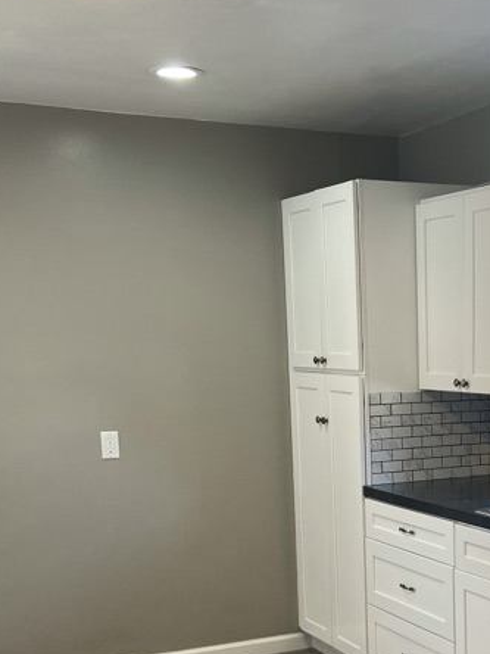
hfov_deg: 23.8
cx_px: 437
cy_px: 567
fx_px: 1132
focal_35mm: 60
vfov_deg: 31.0
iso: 100
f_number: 1.8
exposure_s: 1/120
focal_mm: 4.25
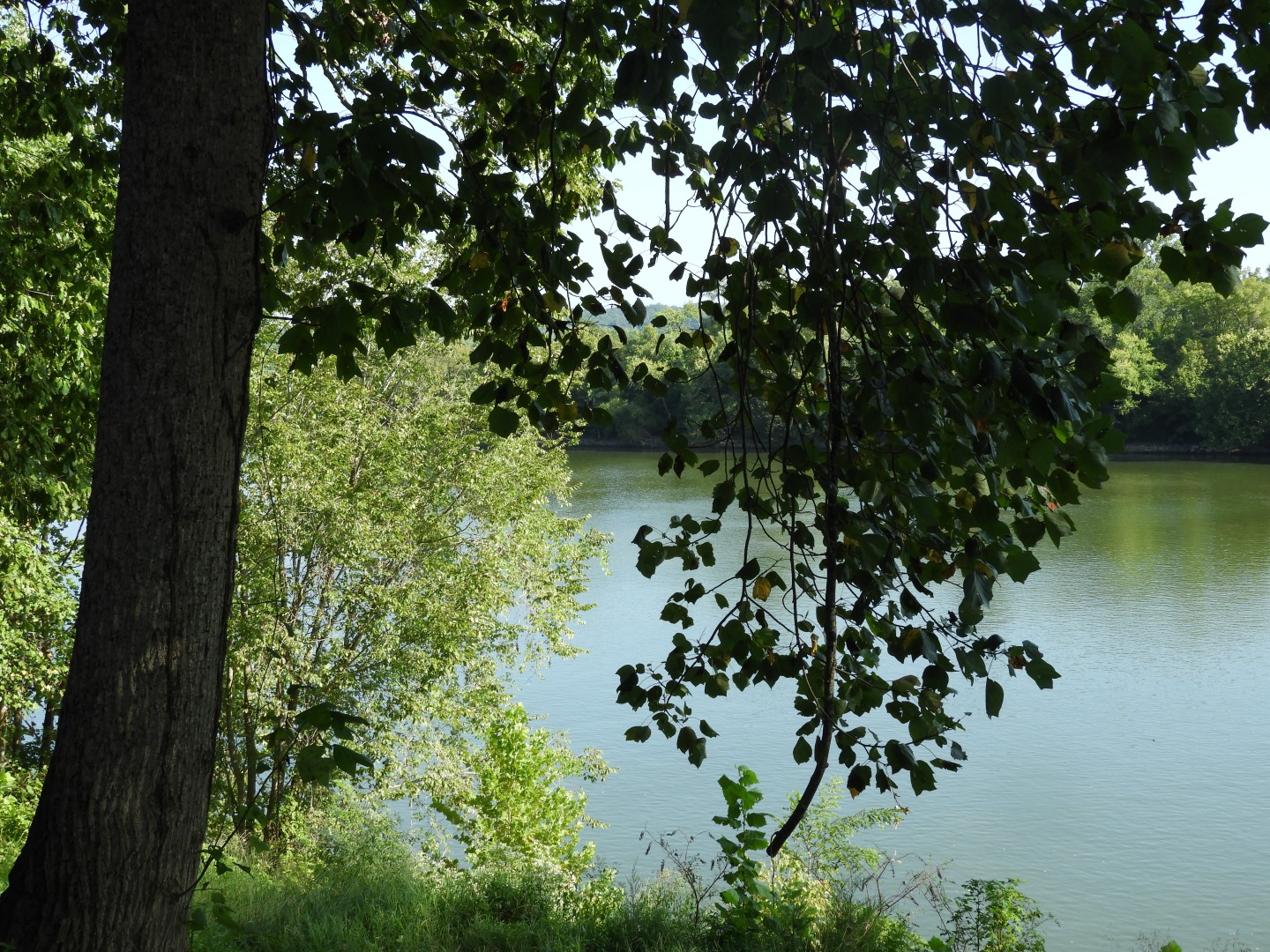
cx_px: 635
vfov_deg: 26.6
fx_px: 2018
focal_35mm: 55
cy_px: 476
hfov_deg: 34.9
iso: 100
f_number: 4
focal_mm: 9.9
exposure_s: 1/320
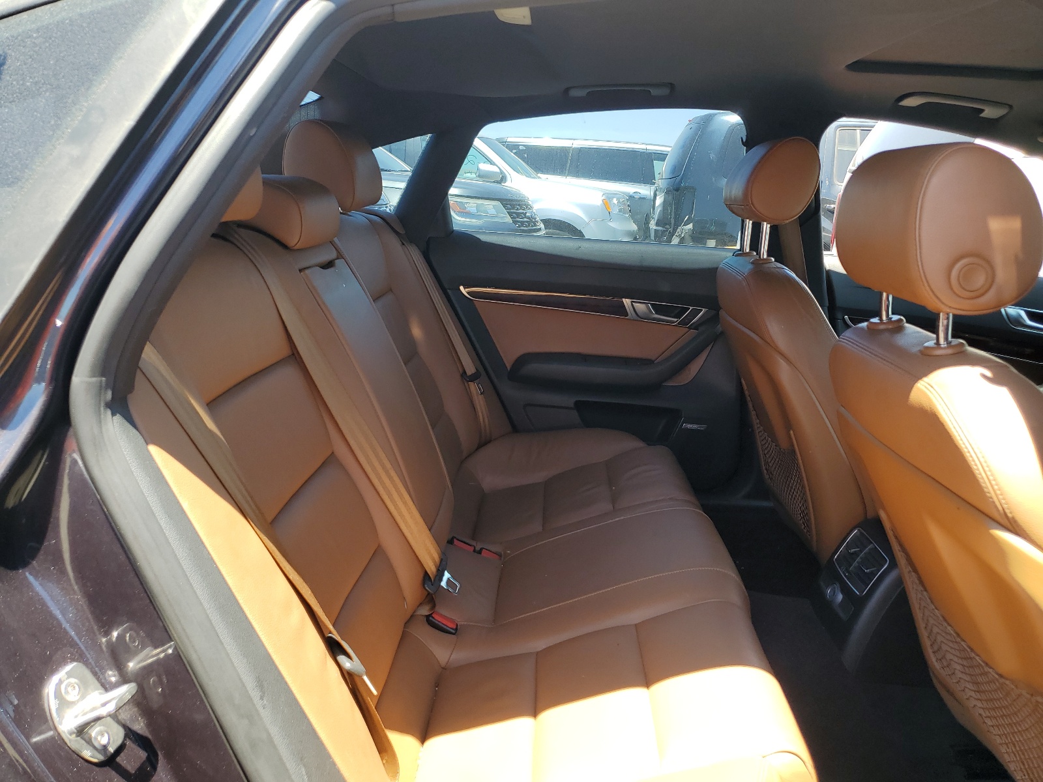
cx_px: 522
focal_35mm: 26
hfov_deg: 67.3
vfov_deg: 53.1
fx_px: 783
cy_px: 391
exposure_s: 1/312
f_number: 1.5
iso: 50
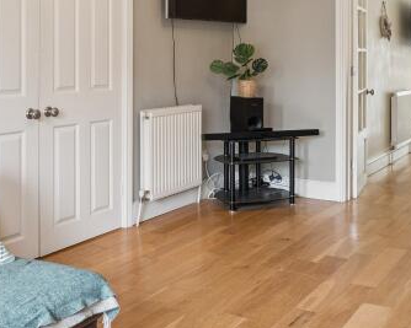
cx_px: 221
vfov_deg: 32.2
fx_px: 559
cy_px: 84
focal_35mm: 46
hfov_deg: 40.3
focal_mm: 16
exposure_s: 1/6
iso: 320
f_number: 5.6
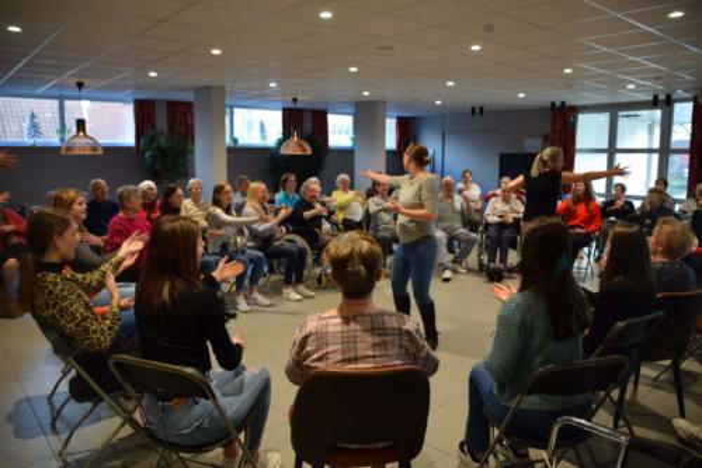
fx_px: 526
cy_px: 234
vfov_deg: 47.9
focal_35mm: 27
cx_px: 351
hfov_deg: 67.4
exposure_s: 1/60
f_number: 4
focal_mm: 18
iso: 450
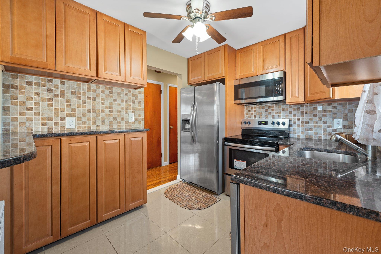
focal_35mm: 14
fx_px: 148
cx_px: 190
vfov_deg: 81.2
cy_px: 127
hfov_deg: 104.3
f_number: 10
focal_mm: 14
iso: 250
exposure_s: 1.6
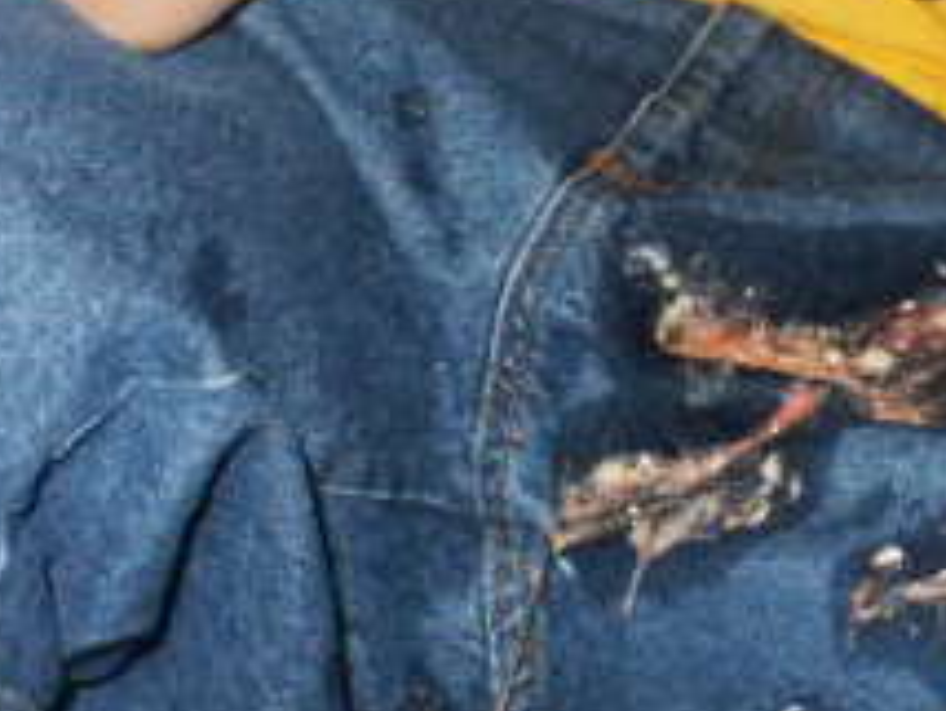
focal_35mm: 98
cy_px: 433
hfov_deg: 19.5
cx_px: 902
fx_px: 2681
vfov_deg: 15.1
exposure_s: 1/45
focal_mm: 7.2
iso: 200
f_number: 6.7
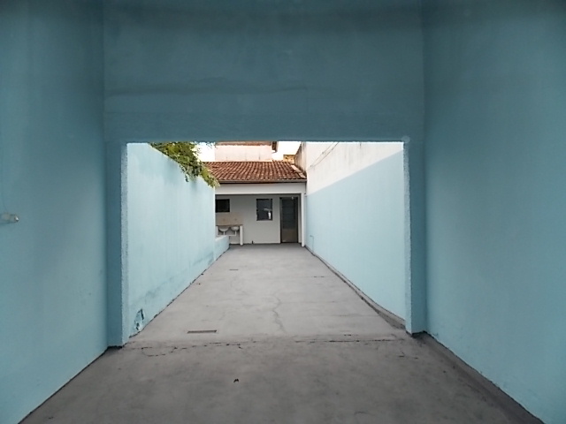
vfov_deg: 58.9
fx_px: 376
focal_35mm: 23
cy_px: 212
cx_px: 283
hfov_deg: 73.9
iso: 80
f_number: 3.1
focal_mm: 4
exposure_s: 1/400
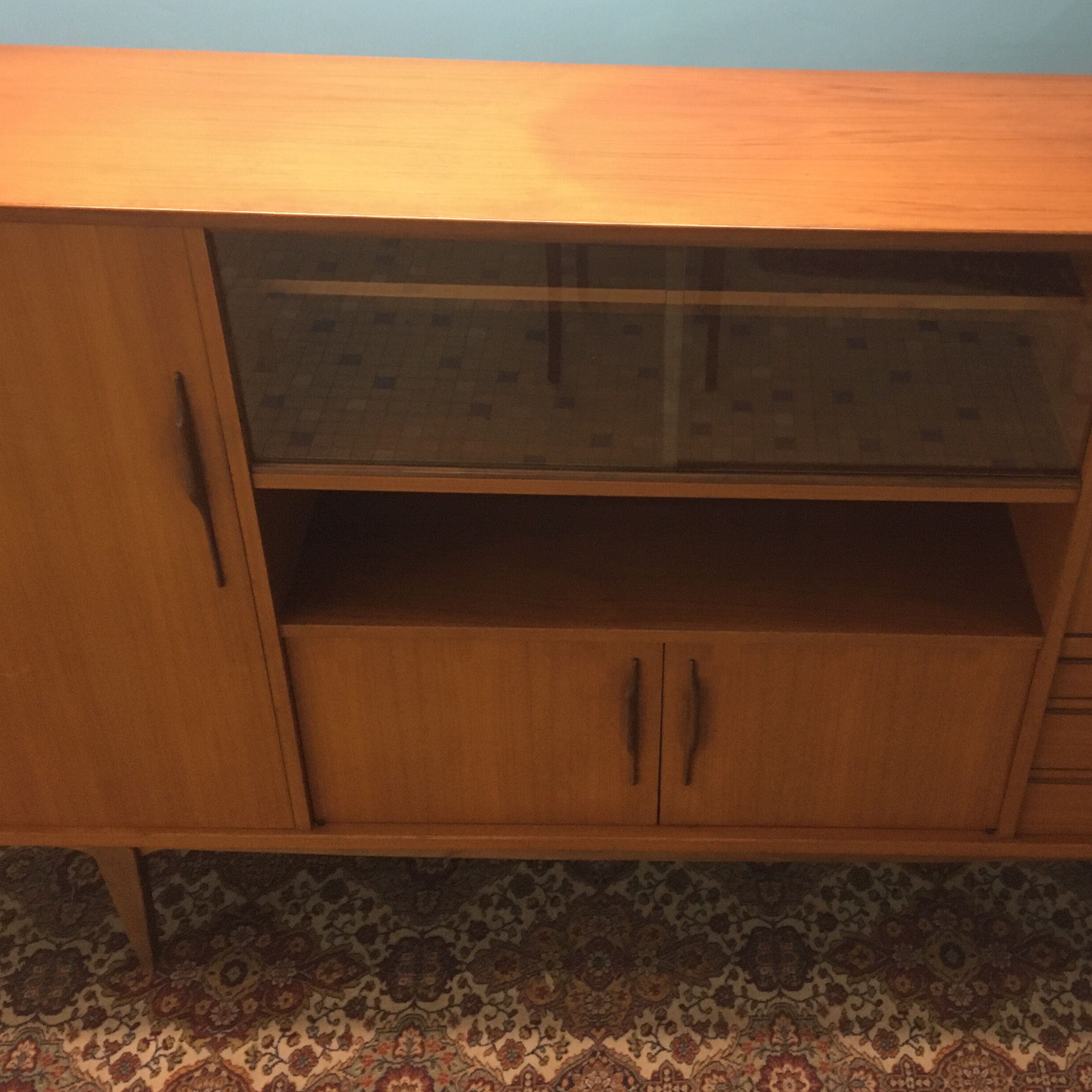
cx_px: 687
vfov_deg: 39.9
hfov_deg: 39.7
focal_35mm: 42
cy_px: 465
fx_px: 1499
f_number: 2.2
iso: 200
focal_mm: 4.15
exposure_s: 1/33
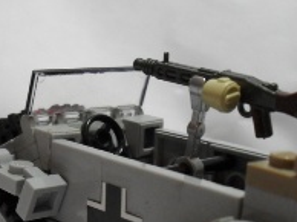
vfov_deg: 17.9
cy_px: 202
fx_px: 694
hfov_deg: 24.1
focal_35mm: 81
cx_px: 130
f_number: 3.2
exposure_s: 1/30
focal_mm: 6.3
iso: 160
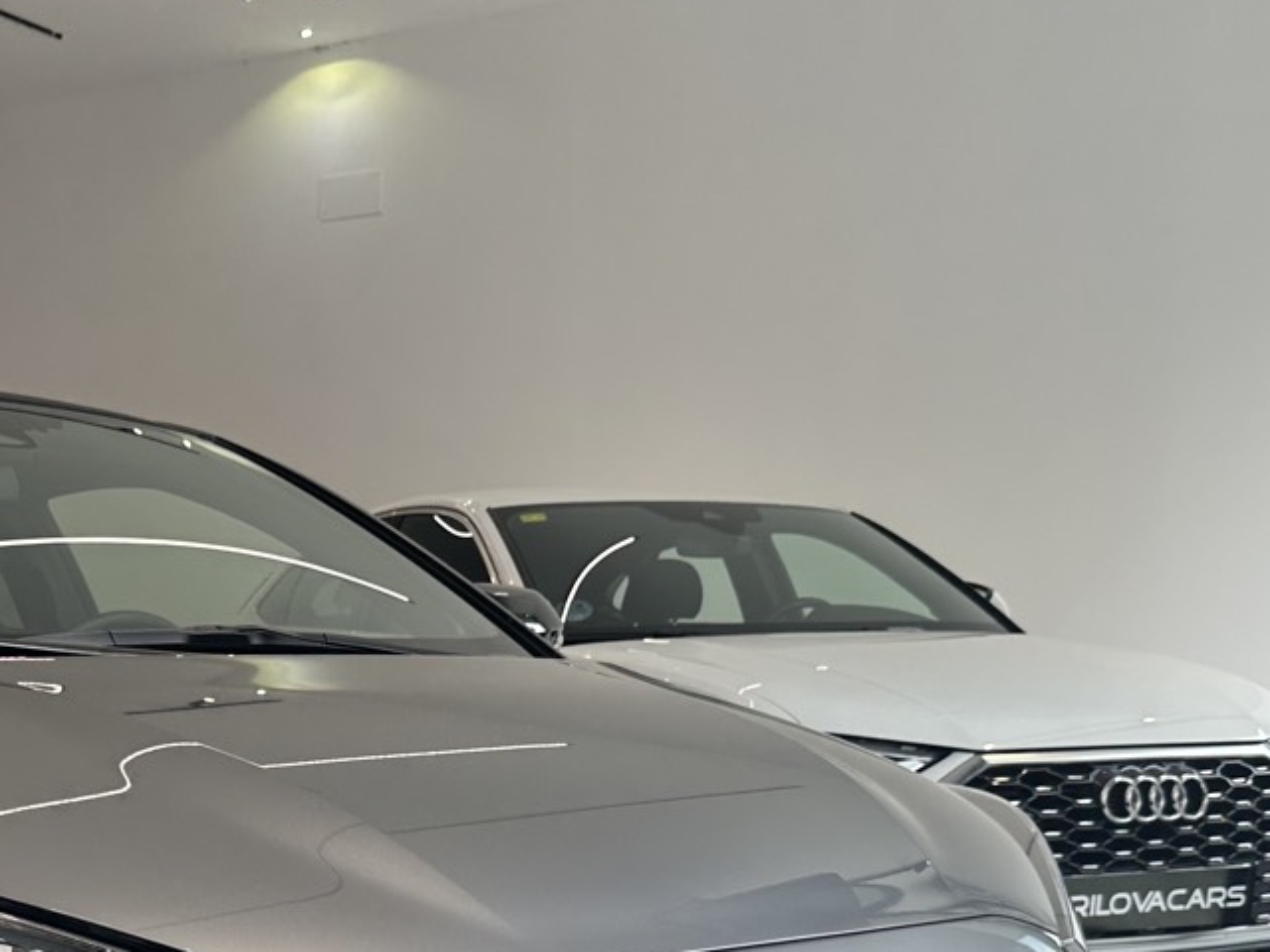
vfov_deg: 25.3
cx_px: 345
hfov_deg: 34.9
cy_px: 1015
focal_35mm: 54
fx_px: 1981
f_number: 1.78
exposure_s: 1/103
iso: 50
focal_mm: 6.86
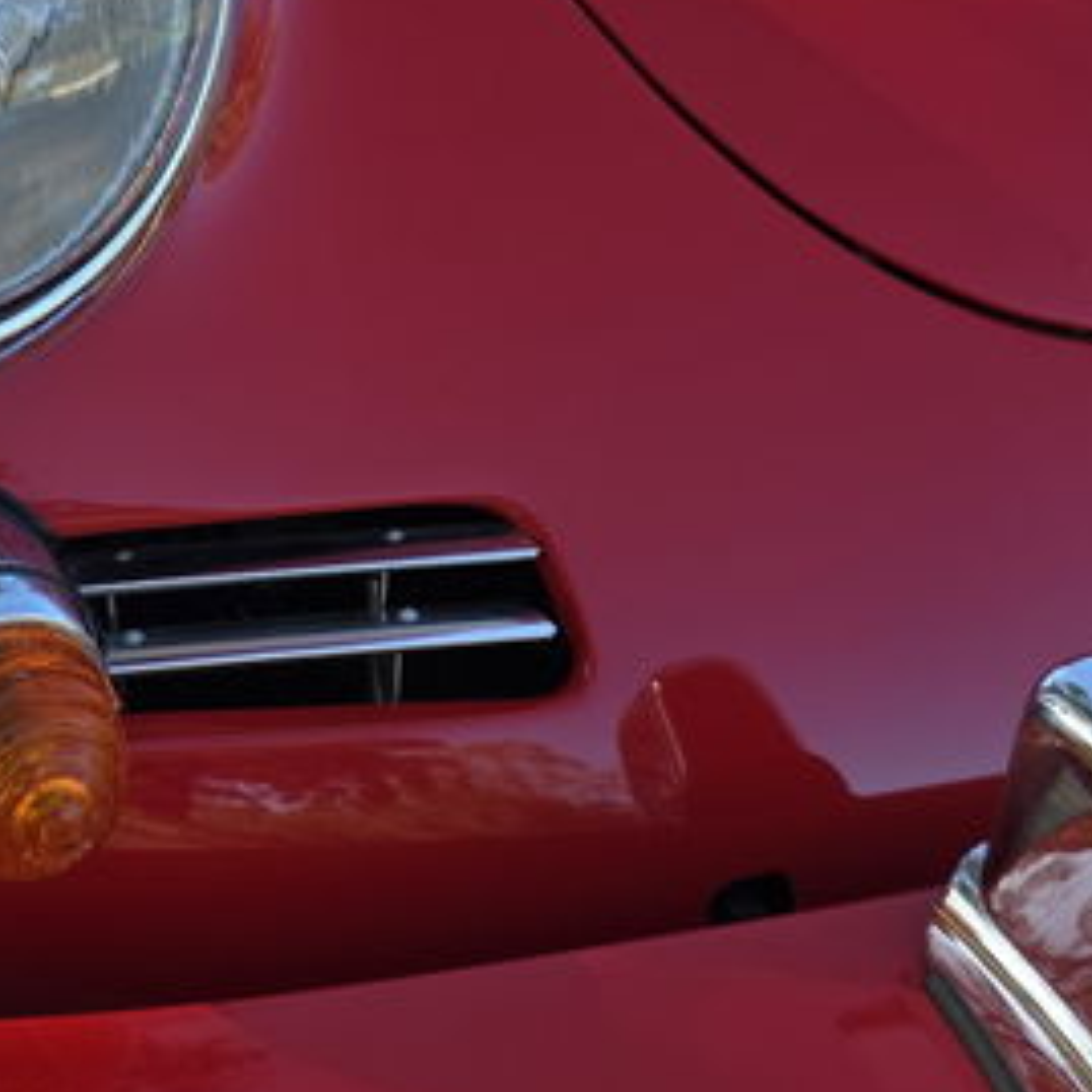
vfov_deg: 29.3
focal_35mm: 58
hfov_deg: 28.9
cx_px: 211
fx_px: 2070
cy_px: 329
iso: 32
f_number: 1.7
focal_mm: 6.3
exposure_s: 1/359
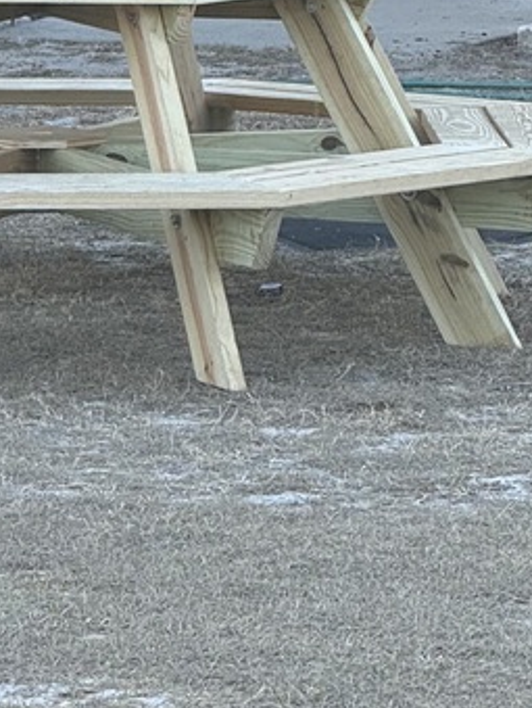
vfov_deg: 5.4
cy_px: -186
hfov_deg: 4.1
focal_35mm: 362
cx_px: 142
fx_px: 7404
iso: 64
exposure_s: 1/200
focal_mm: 15.66
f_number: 2.8
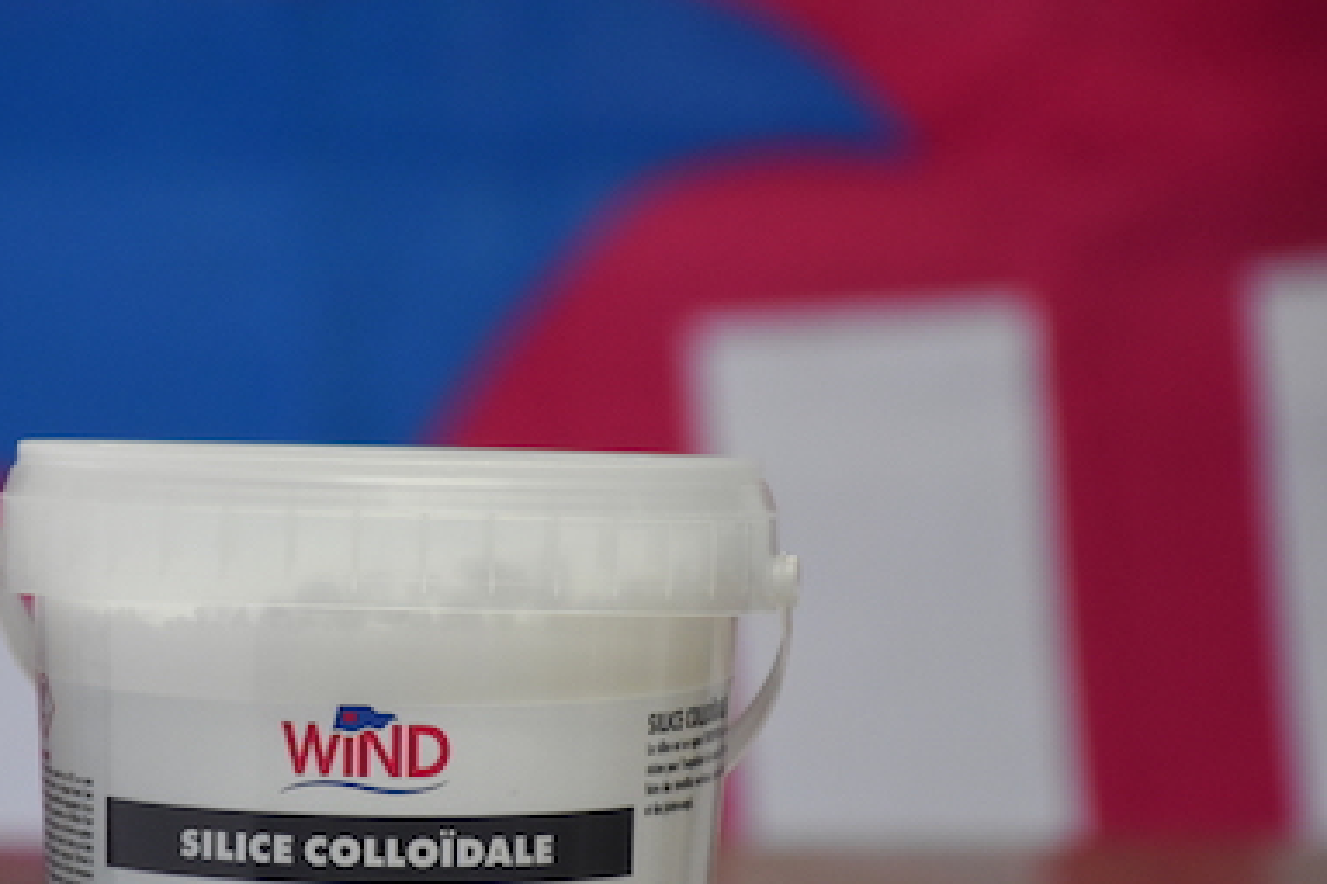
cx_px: 295
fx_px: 12932
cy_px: 636
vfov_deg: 3.9
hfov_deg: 5.9
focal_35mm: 351
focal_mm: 140
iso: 1600
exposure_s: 1/125
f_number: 5.6
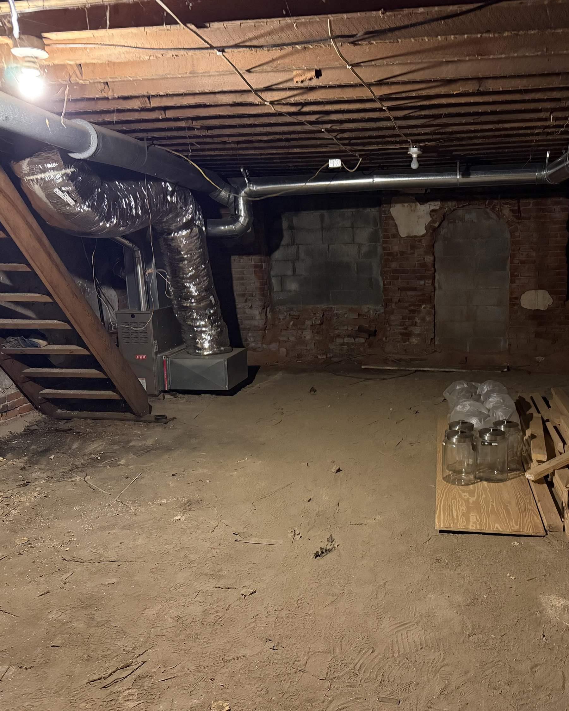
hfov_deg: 45.3
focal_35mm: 32
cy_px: 349
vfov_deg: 55.7
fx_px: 674
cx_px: 364
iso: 1000
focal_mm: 6.76
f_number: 1.78
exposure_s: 1/30
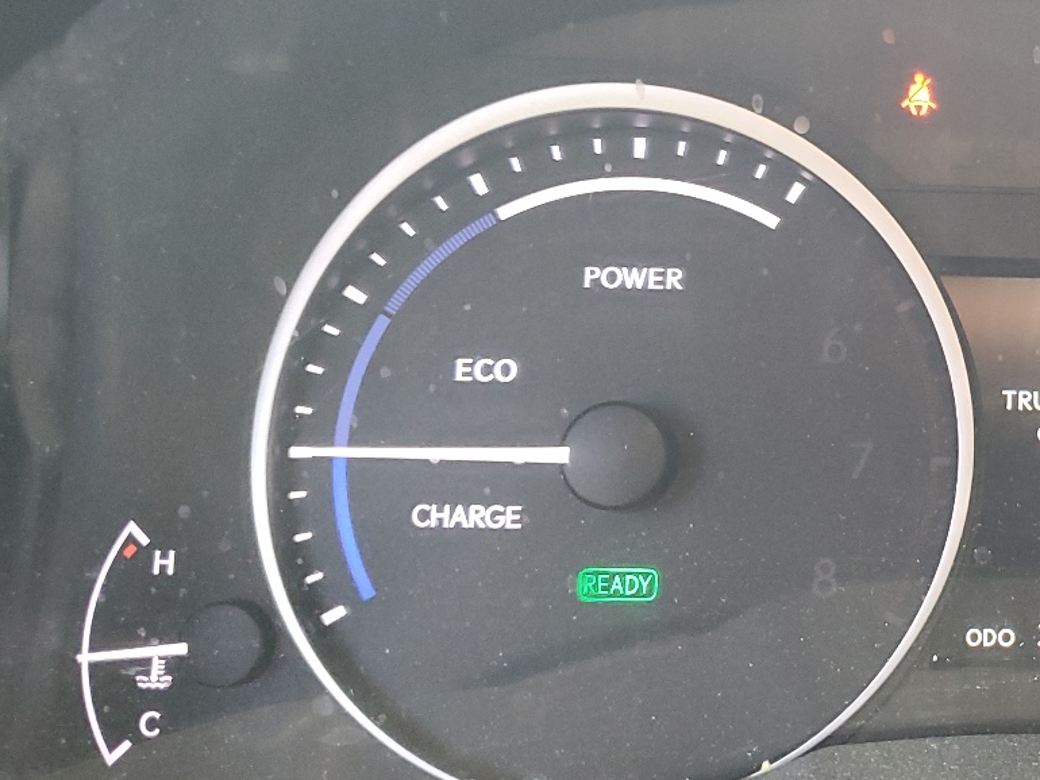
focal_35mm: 54
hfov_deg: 33.0
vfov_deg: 27.0
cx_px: 1008
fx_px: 1623
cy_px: 297
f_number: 1.5
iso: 189
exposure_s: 1/60.2
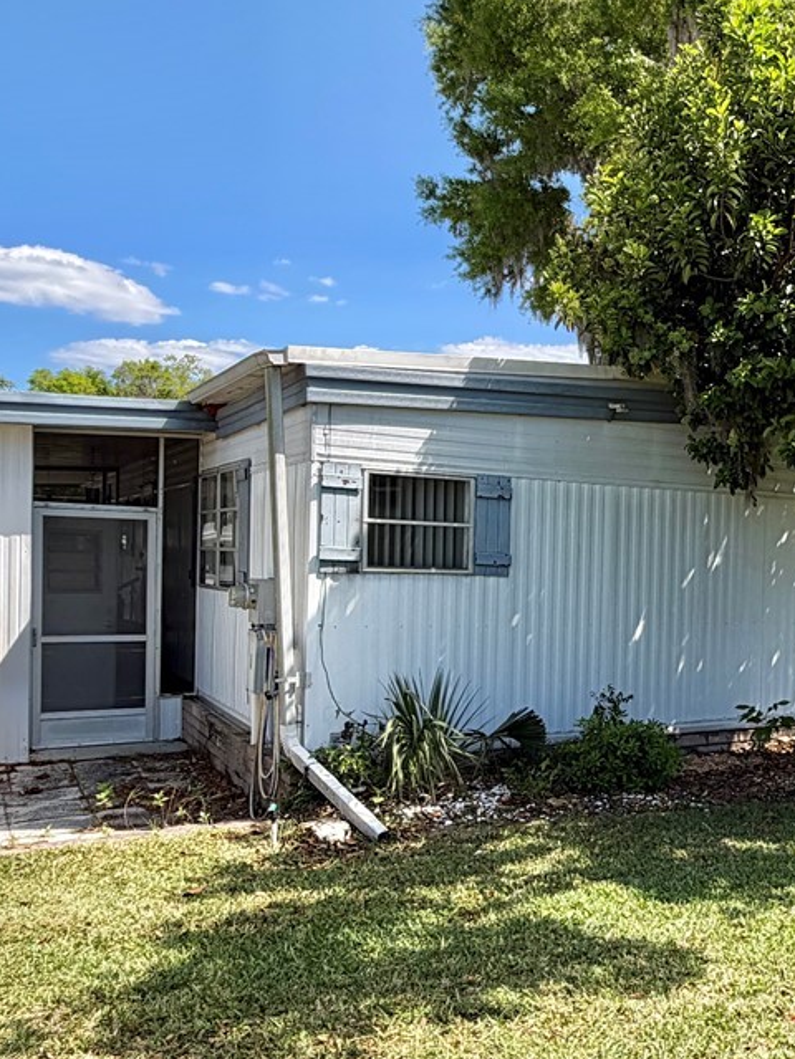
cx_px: 712
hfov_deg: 38.0
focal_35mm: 35
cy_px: 592
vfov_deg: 52.5
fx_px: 1072
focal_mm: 2.22
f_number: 2.2
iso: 32
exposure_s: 1/770
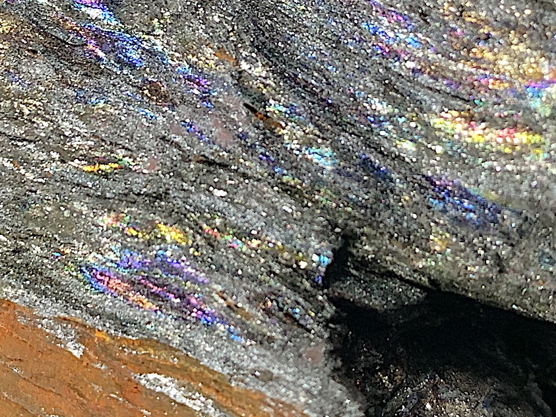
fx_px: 1269
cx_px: 239
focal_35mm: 79
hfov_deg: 24.7
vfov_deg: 18.4
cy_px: 59
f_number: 1.8
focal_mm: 4.25
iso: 200
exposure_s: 1/60
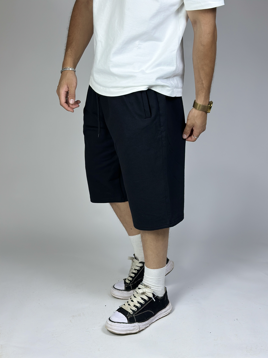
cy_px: 179
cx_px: 134
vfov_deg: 39.7
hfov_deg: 30.3
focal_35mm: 48
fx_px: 495
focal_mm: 6.86
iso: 80
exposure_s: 1/318
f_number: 1.78
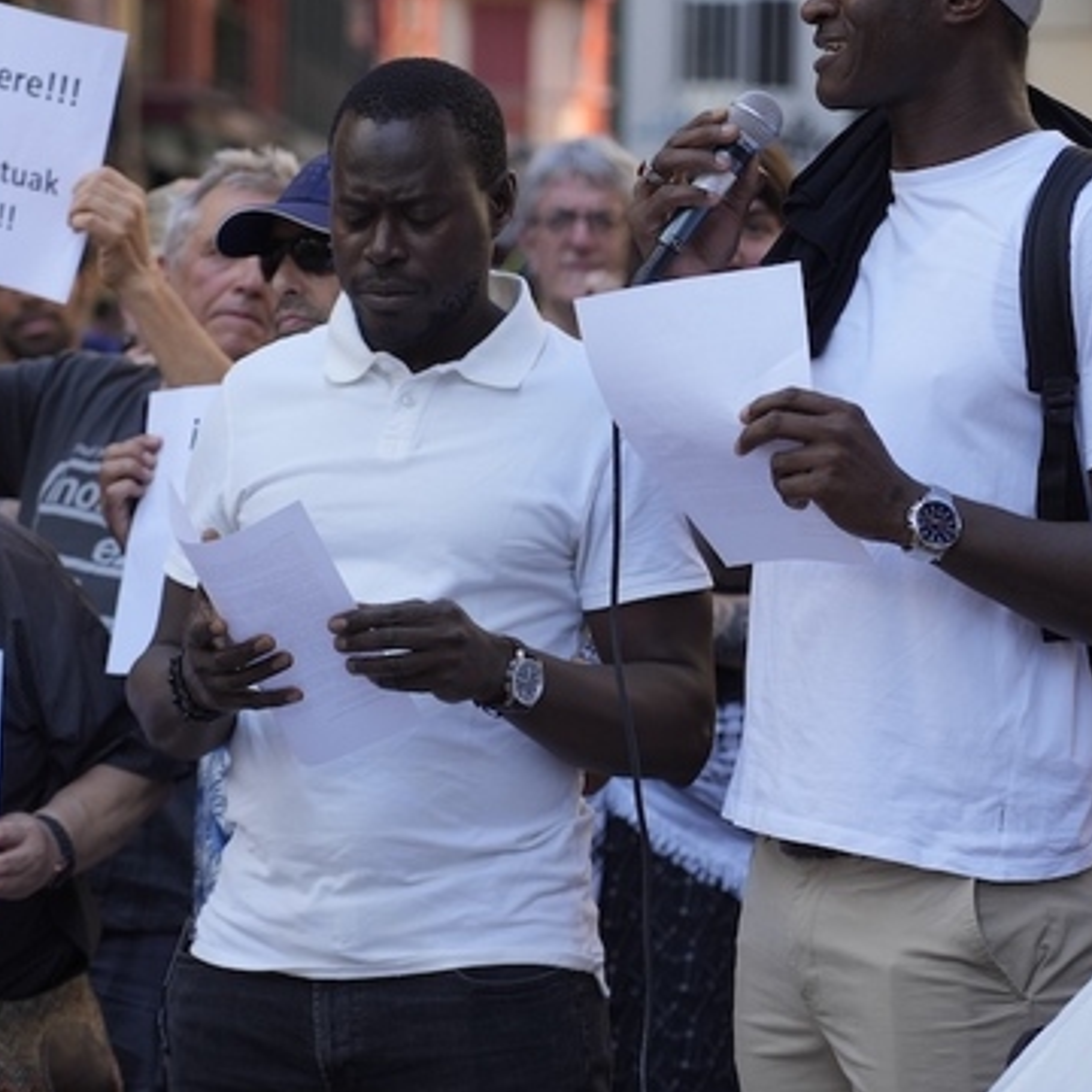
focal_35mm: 180
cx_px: 570
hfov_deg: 9.7
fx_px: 6424
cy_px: 422
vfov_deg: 9.7
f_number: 4
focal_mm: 105
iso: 250
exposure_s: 1/500
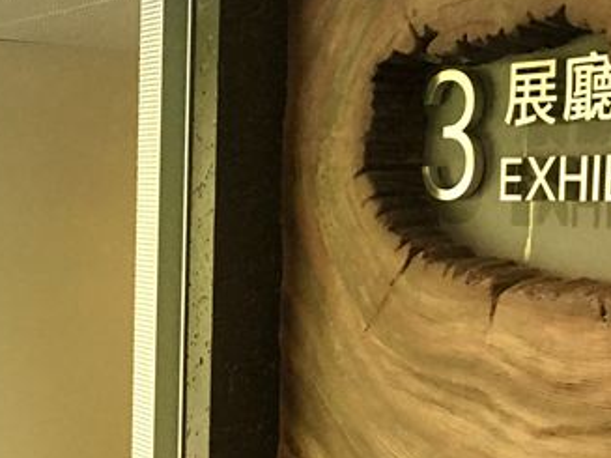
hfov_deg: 27.0
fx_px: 1253
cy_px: 249
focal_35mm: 71
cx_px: 153
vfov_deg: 20.7
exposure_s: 1/4
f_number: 2.2
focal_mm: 4.15
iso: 50
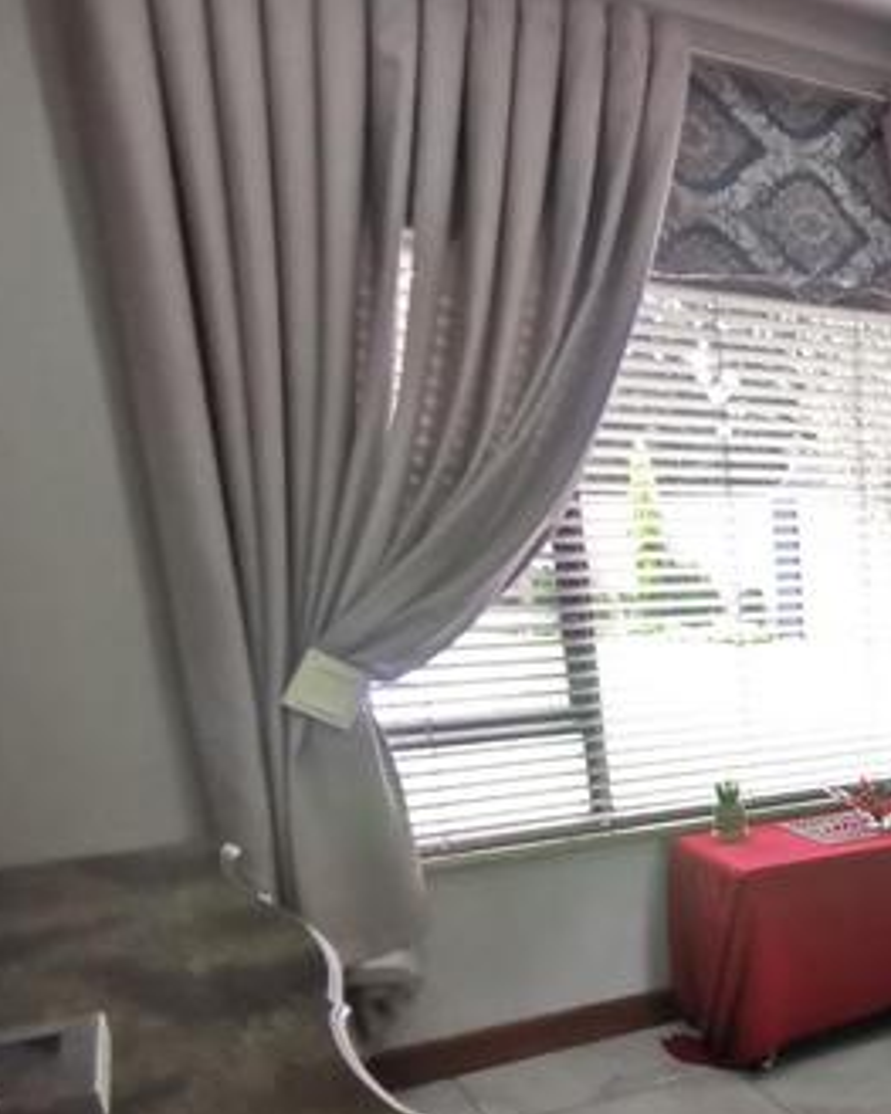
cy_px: 904
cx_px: 1115
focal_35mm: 38
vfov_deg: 45.3
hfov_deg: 31.5
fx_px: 1253
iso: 640
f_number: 2.2
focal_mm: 2.35
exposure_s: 1/25
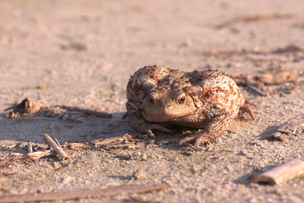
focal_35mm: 105
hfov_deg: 19.5
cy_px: 102
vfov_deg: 13.0
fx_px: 887
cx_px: 152
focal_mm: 105
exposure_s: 1/400
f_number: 11
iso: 400
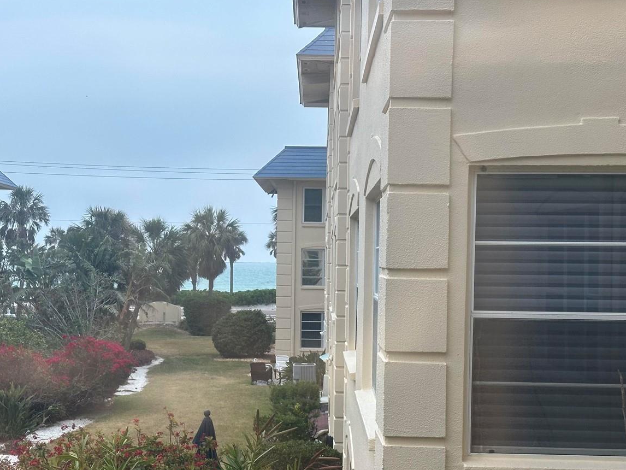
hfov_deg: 29.0
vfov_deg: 21.9
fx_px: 1212
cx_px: 287
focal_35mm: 67
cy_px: 314
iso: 64
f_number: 1.78
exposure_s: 1/631
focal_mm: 6.86
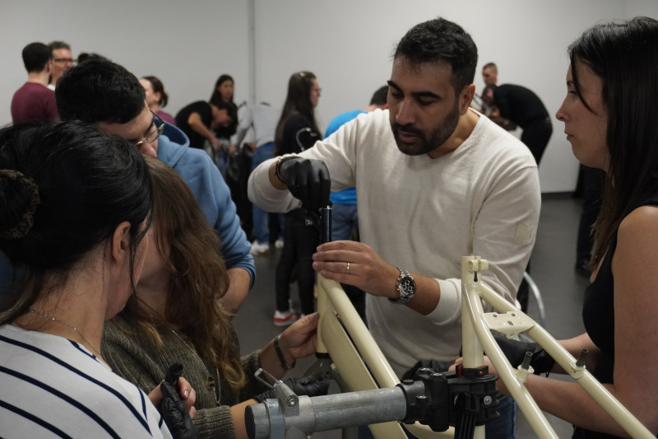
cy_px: 220
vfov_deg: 26.5
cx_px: 329
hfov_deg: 38.9
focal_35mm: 51
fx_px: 932
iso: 2000
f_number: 5
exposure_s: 1/100
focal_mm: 34
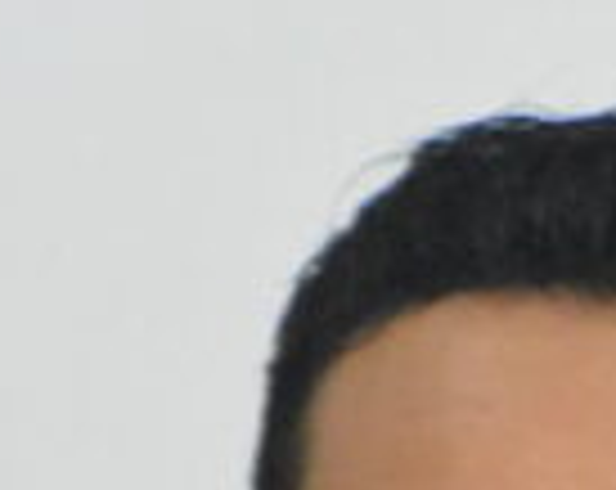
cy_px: 1454
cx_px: 1583
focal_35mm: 1791
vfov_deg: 0.9
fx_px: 32582
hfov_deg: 1.1
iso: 6400
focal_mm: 170
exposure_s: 1/125
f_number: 8
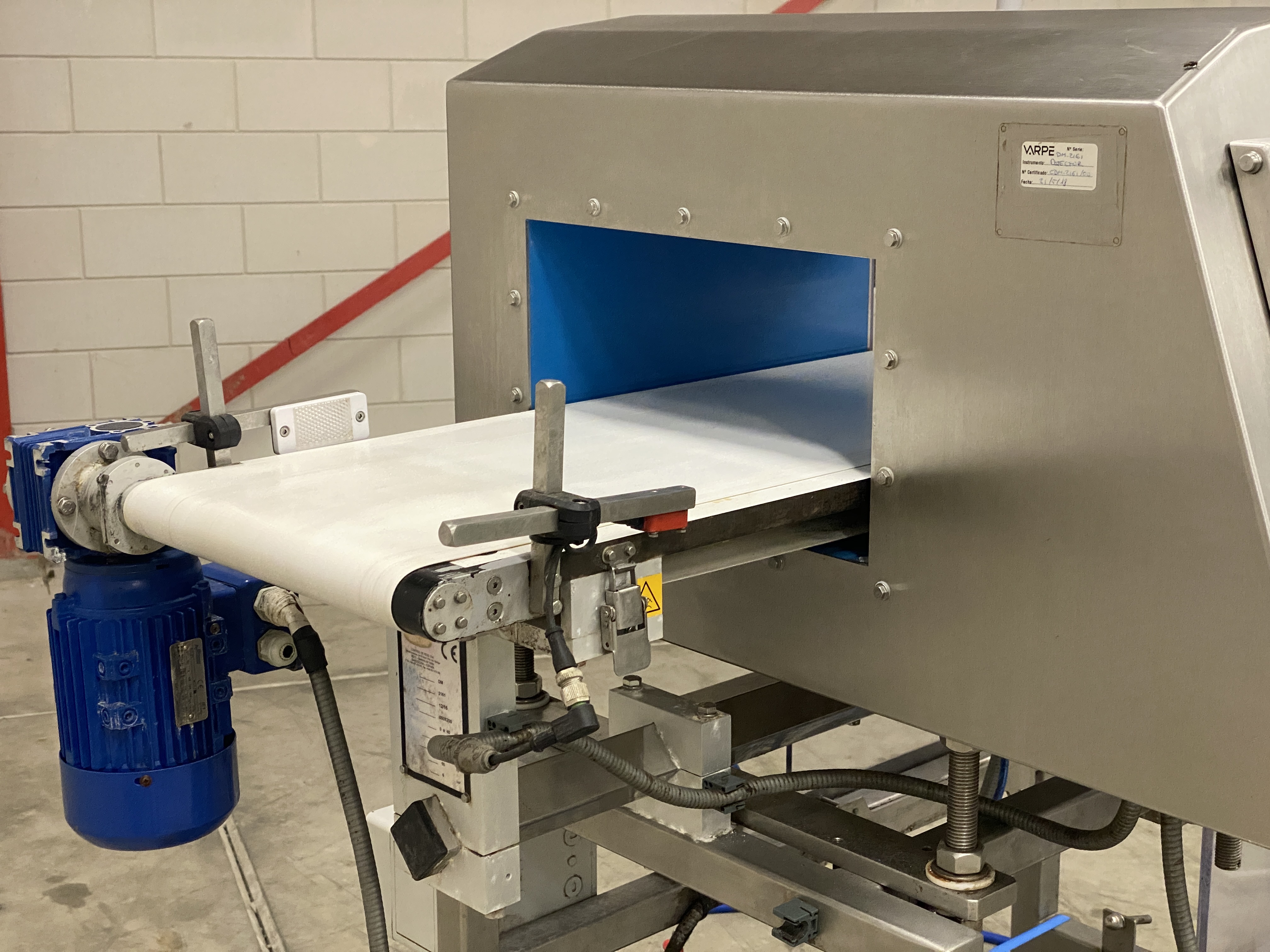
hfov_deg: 36.8
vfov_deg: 28.0
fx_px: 1908
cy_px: 476
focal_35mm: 52
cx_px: 635
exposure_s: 1/50
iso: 400
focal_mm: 6
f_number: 2
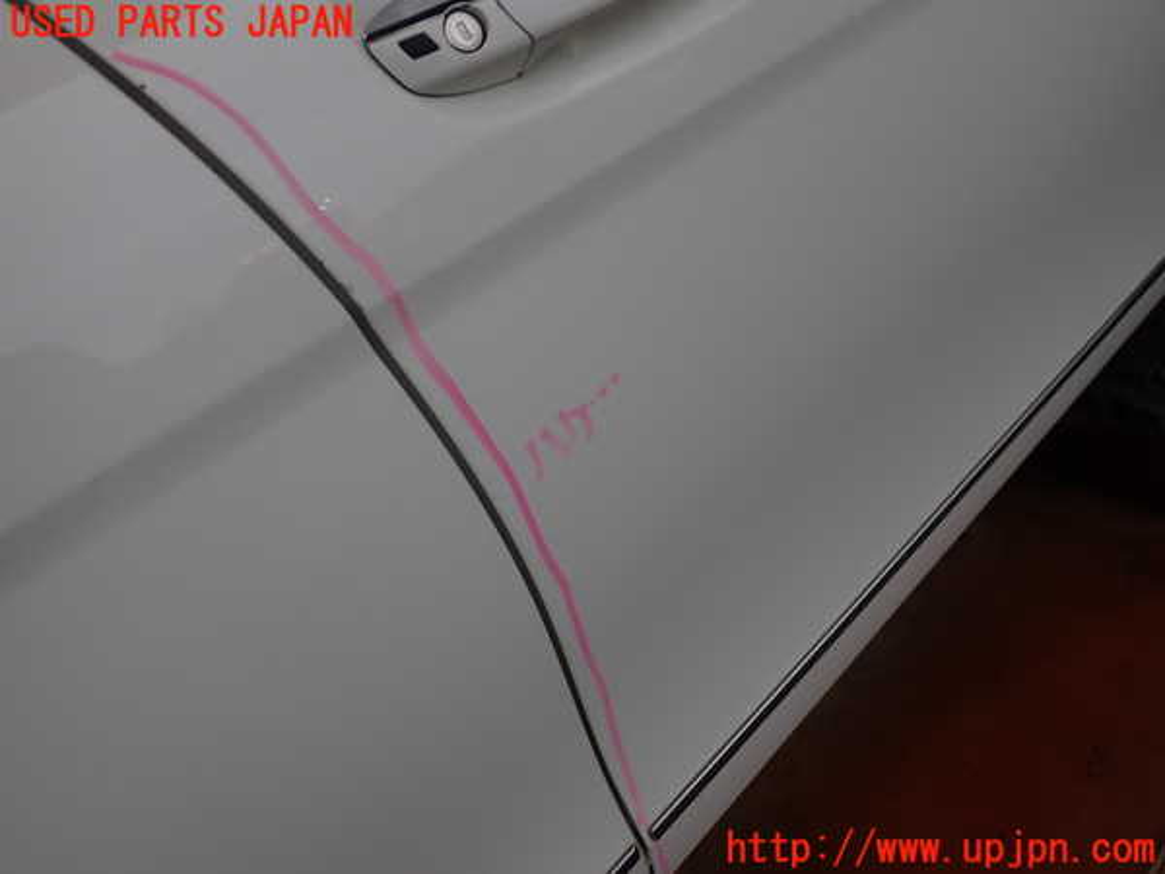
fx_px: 1010
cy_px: 437
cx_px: 582
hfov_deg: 60.0
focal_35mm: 30
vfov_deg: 46.8
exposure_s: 1/80
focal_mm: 5.4
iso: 100
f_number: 2.3
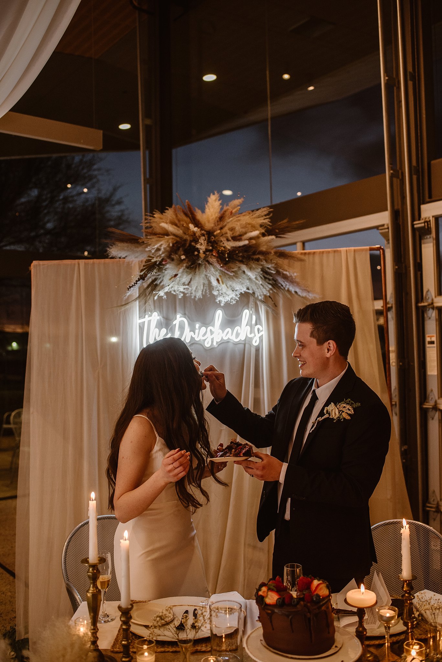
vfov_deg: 54.4
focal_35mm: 35
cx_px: 221
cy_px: 331
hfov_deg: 37.9
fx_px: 644
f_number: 2.8
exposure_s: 1/250
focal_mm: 35
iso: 1250
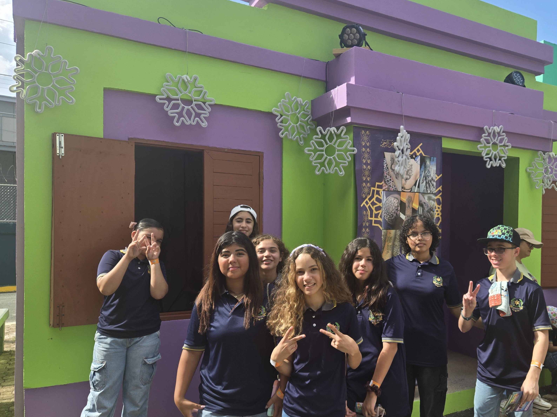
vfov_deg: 48.1
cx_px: 340
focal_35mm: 29
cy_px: 237
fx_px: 467
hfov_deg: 61.0
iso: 25
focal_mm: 5.4
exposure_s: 1/659
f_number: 1.8
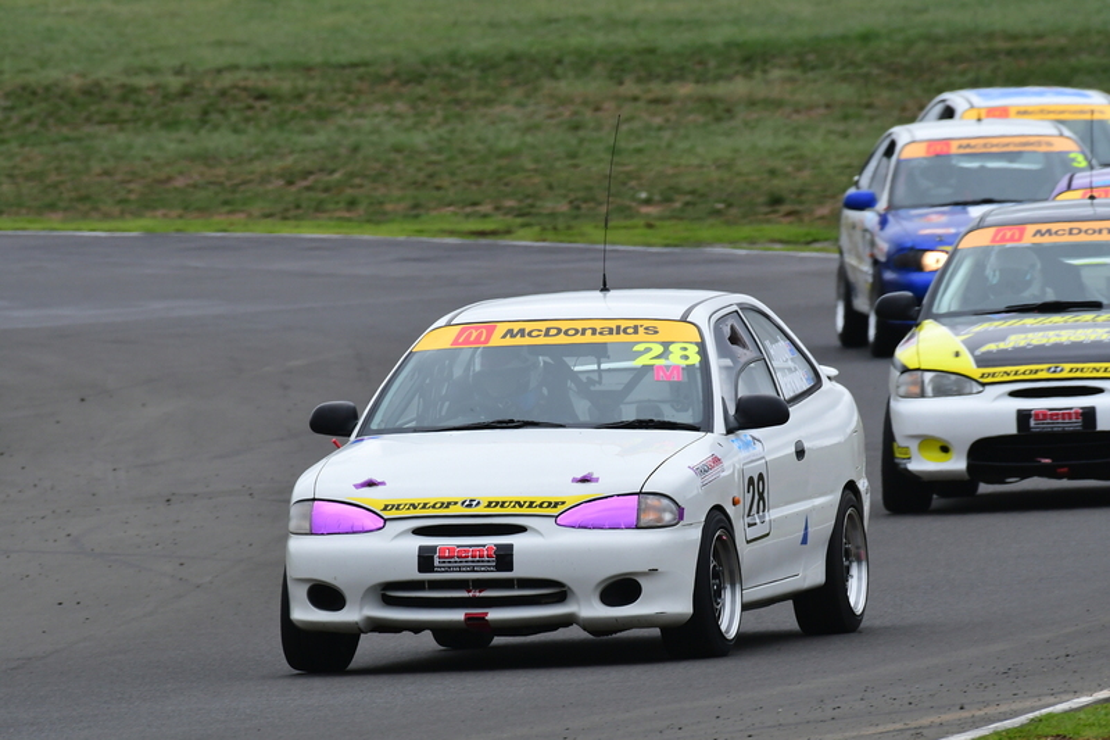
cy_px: 370
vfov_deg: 1.9
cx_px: 555
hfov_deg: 2.9
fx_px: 22194
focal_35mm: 720
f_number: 13
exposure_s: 1/640
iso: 640
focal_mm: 480
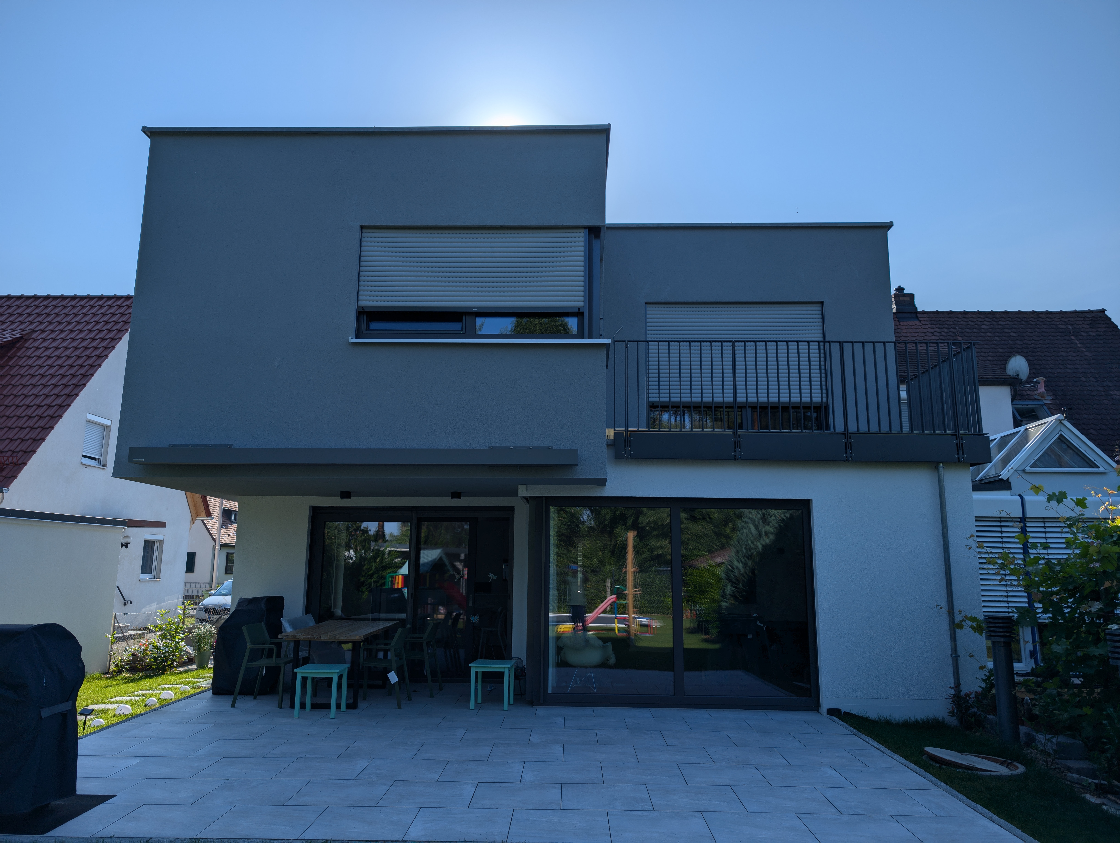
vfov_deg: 56.9
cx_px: 560
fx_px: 778
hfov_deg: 71.5
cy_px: 422
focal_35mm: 24
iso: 18
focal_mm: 6.9
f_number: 1.68
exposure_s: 1/4000
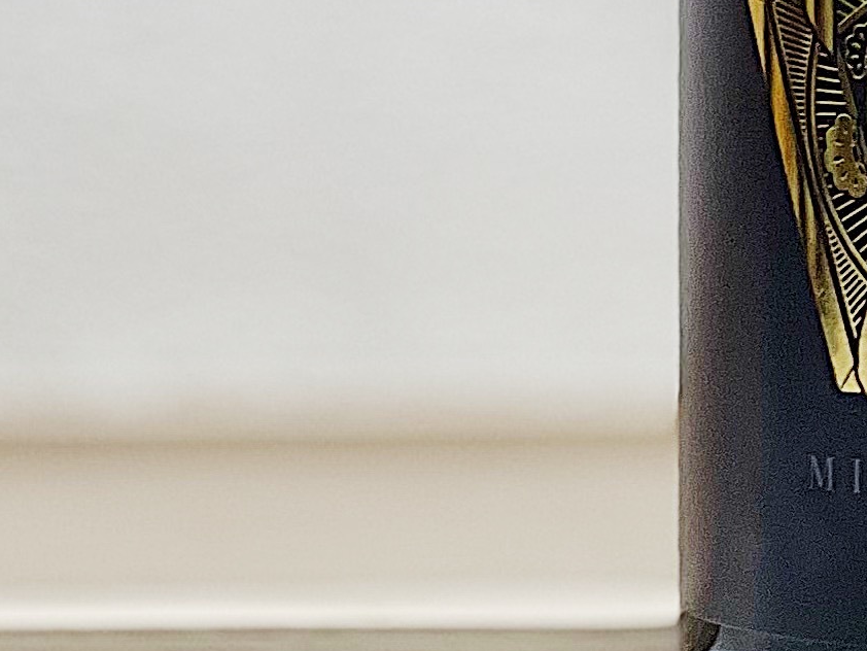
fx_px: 6238
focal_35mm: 249
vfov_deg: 5.8
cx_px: 1034
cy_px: -595
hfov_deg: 7.9
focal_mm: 6
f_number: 2
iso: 80
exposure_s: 1/100
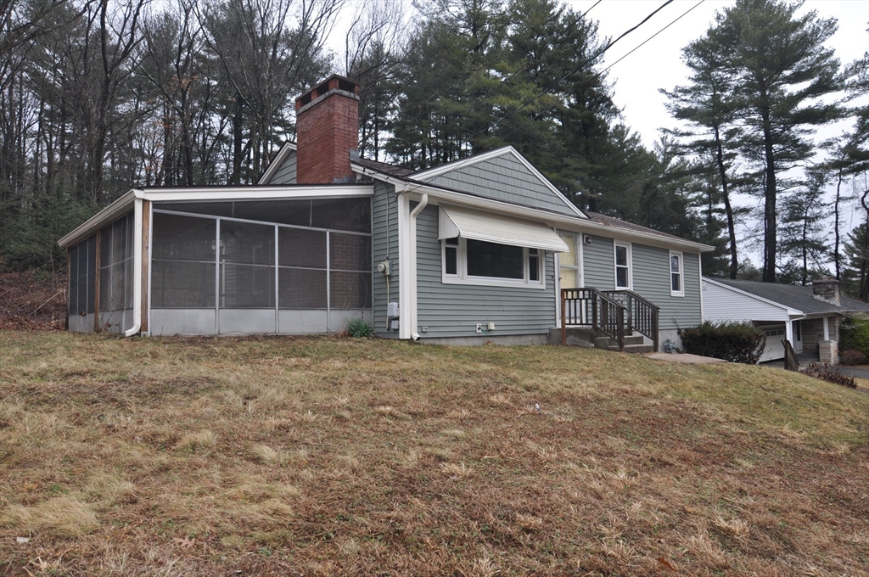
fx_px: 506
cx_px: 434
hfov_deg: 81.3
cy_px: 288
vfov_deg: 59.4
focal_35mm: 21
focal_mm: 14
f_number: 7.1
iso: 200
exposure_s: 1/200
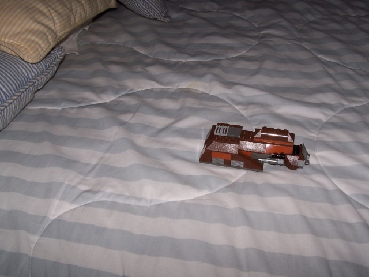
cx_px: 184
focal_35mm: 38
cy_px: 138
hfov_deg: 49.0
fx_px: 405
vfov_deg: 37.7
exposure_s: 1/60
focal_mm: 6.3
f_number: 7.1
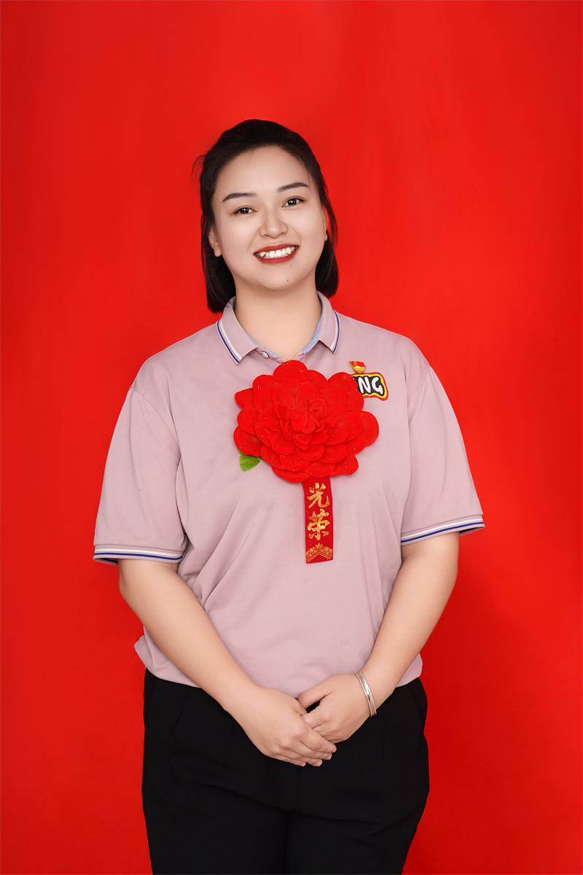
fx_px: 2550
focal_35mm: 105
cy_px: 438
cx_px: 292
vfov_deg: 19.5
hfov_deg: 13.0
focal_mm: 105
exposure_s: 1/160
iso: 100
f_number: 11
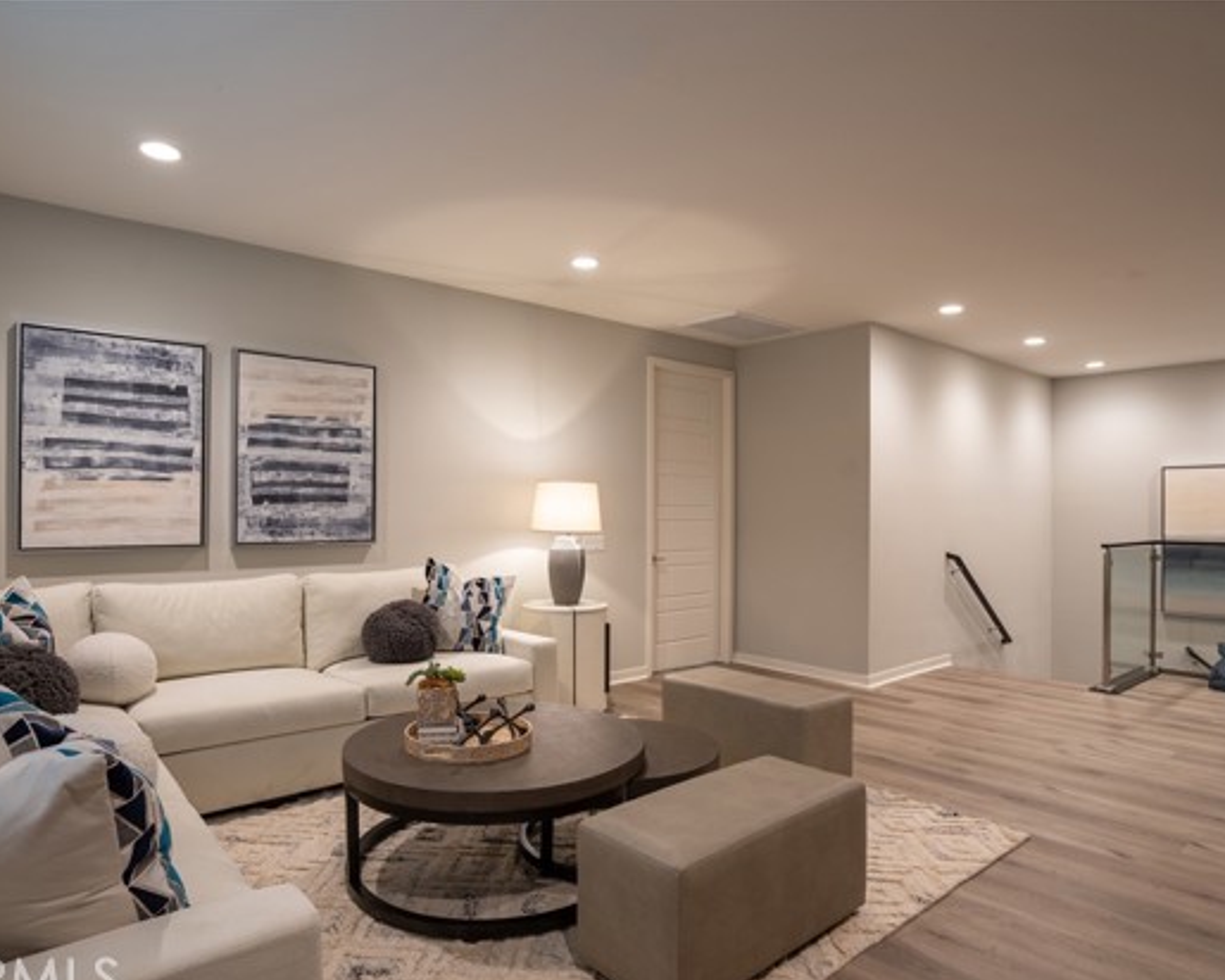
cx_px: 599
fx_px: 761
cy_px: 505
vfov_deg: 65.5
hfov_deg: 77.6
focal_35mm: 21
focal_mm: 18
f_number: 7.1
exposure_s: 1/50
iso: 100
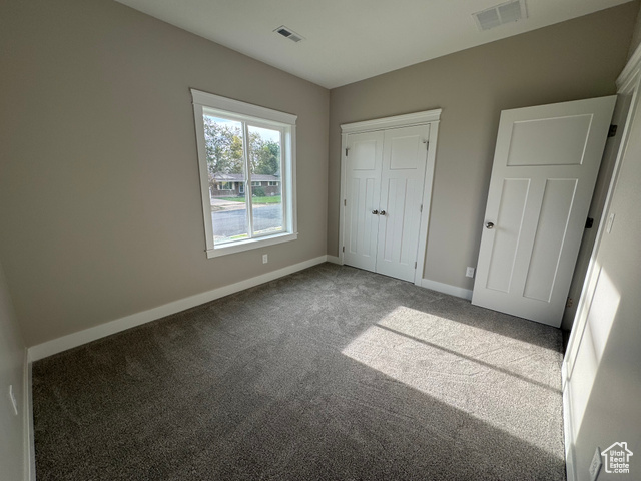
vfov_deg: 85.7
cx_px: 320
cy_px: 240
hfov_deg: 102.1
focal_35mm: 14
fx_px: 259
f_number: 2.2
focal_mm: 2.22
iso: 40
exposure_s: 1/218
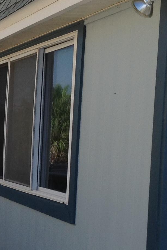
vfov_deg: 19.9
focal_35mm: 102
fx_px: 710
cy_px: 170
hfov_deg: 13.1
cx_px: -25
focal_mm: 4.28
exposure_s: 1/1592
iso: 50
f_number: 2.4
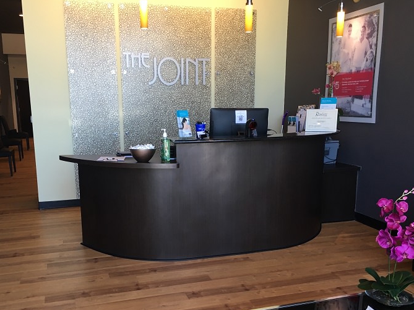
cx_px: 189
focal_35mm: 35
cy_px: 183
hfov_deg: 52.6
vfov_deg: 40.5
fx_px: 418
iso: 25
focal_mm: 4.15
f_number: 2.2
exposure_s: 1/40
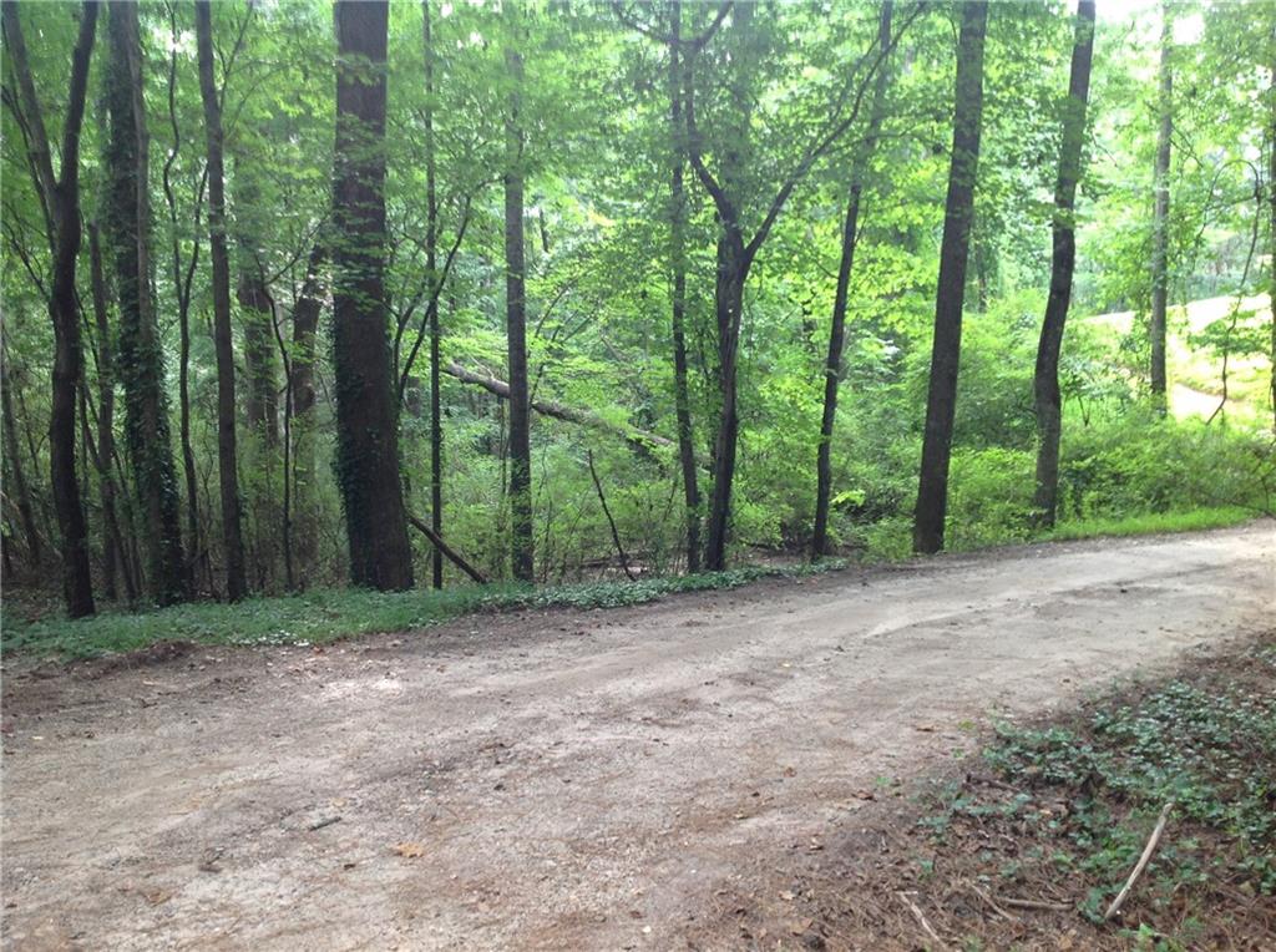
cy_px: 476
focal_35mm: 35
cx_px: 638
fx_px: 1288
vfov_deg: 40.6
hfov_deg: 52.7
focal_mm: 4.28
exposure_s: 1/15
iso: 50
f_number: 2.4
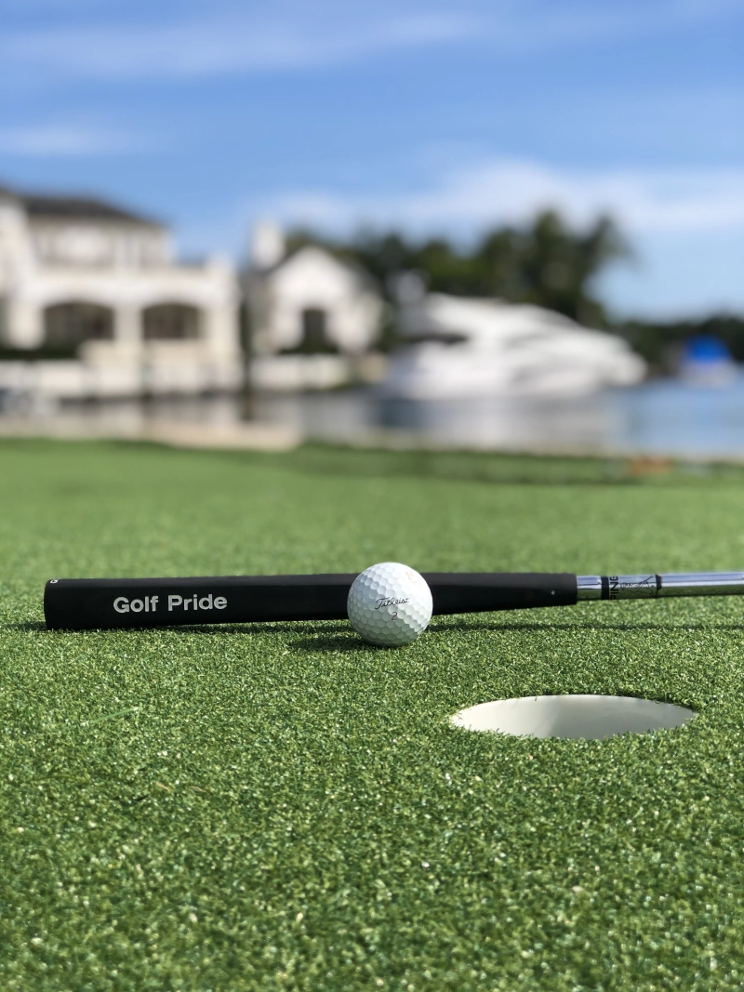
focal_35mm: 57
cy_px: 496
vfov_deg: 33.8
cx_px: 372
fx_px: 1634
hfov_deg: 25.7
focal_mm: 6.6
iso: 20
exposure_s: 1/838
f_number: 2.8
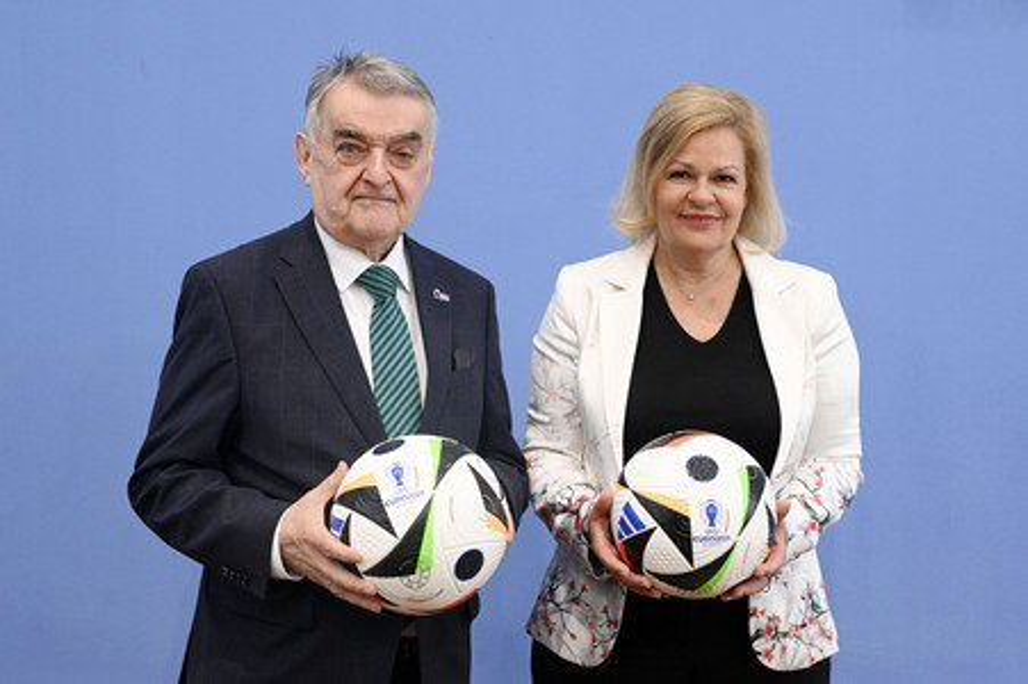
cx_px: 514
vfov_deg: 30.5
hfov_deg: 44.5
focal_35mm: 44
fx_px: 1255
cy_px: 342
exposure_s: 1/500
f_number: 5.6
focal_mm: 44
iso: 4000
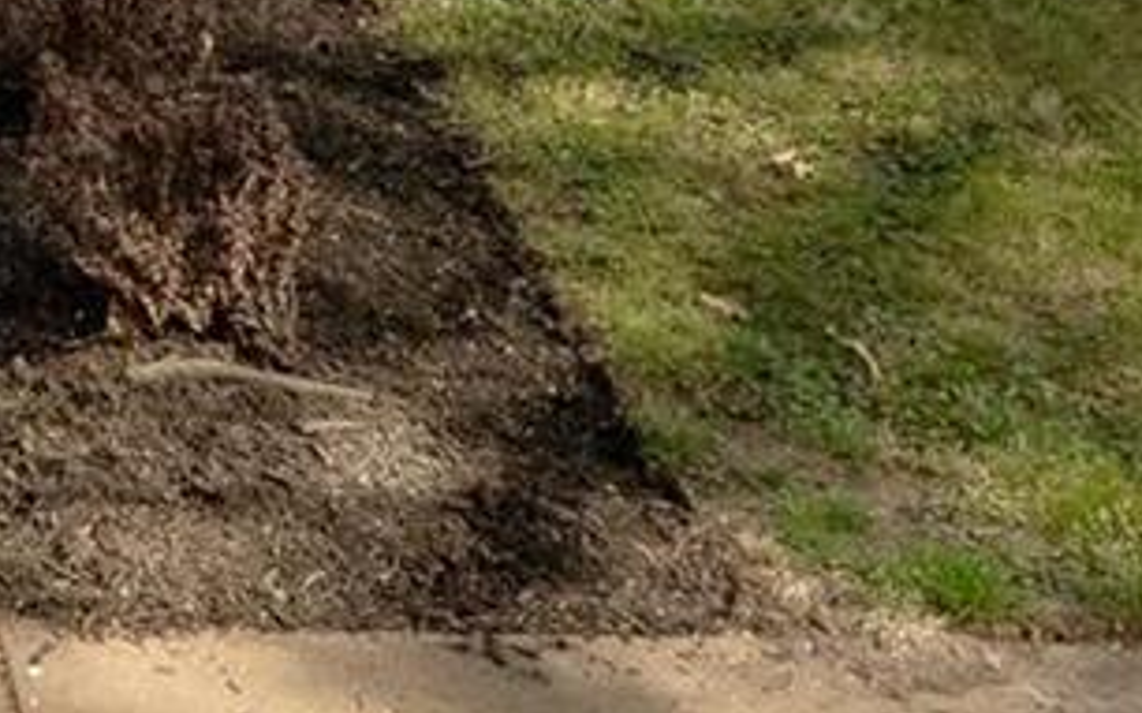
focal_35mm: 96
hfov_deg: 19.1
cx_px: -552
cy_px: -1053
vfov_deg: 11.2
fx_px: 2987
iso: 400
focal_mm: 9
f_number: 8
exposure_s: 1/400
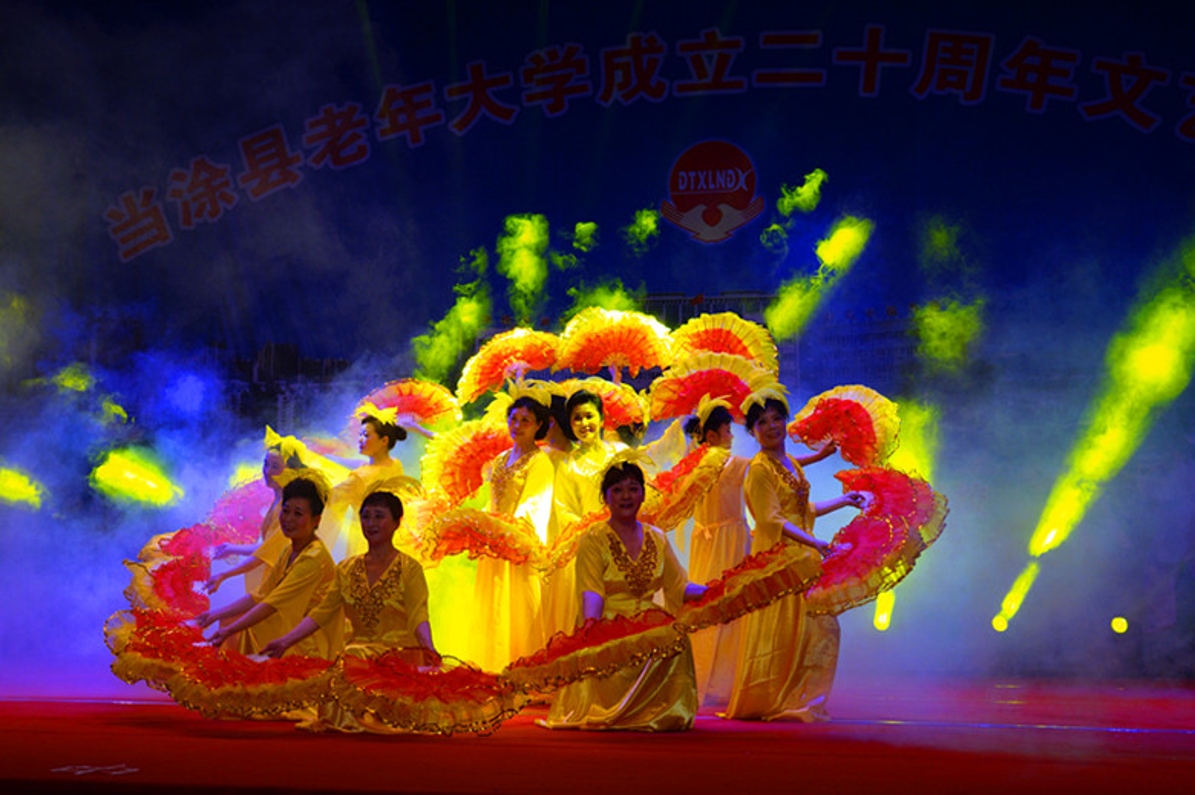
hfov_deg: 37.9
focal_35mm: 52
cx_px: 598
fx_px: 1742
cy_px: 398
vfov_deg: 25.7
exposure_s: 1/80
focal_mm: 35
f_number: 5.6
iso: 100
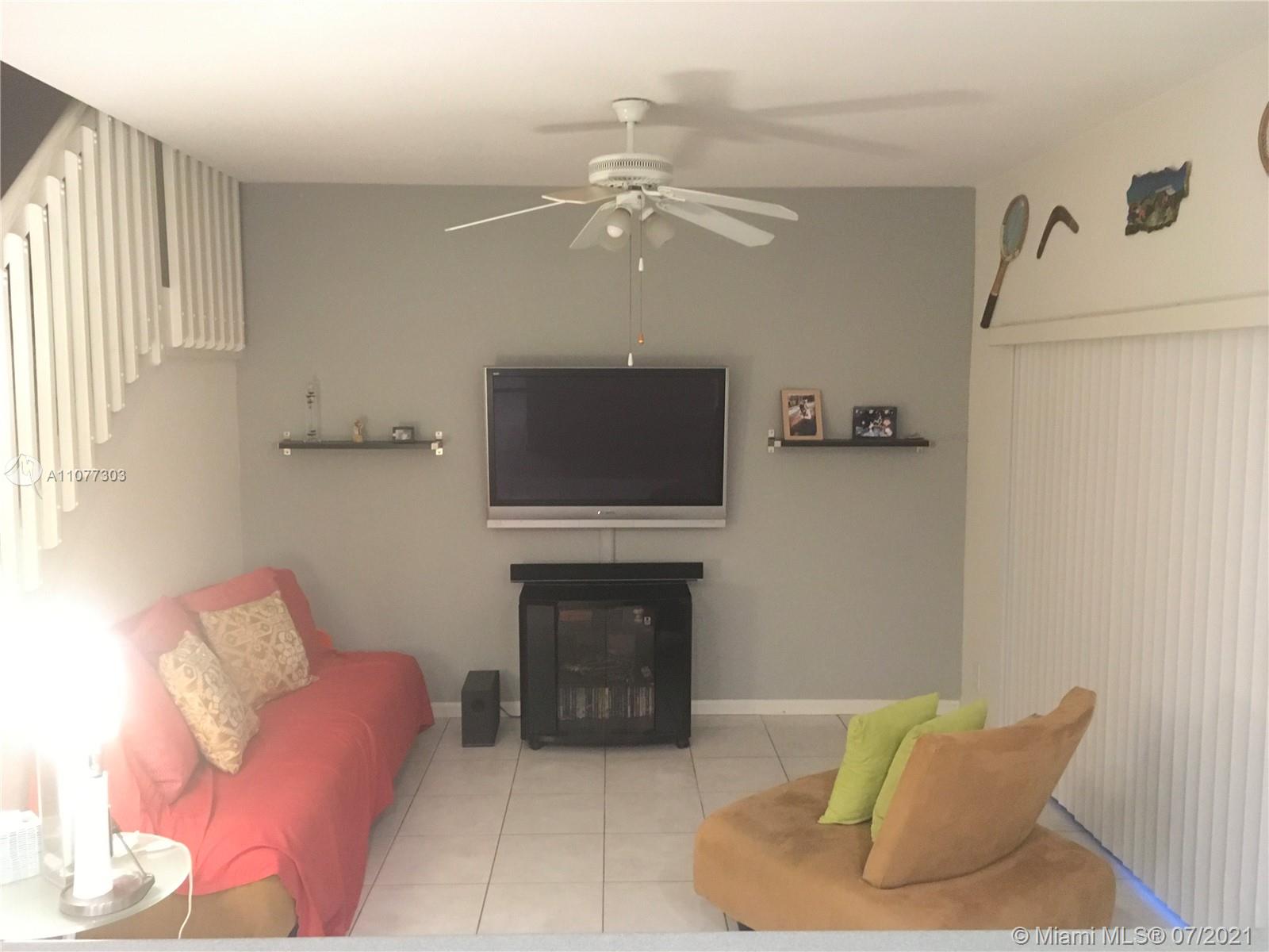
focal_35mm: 29
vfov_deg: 48.2
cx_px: 634
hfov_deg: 61.7
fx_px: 1063
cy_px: 476
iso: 250
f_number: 2.2
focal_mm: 4.15
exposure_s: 1/15
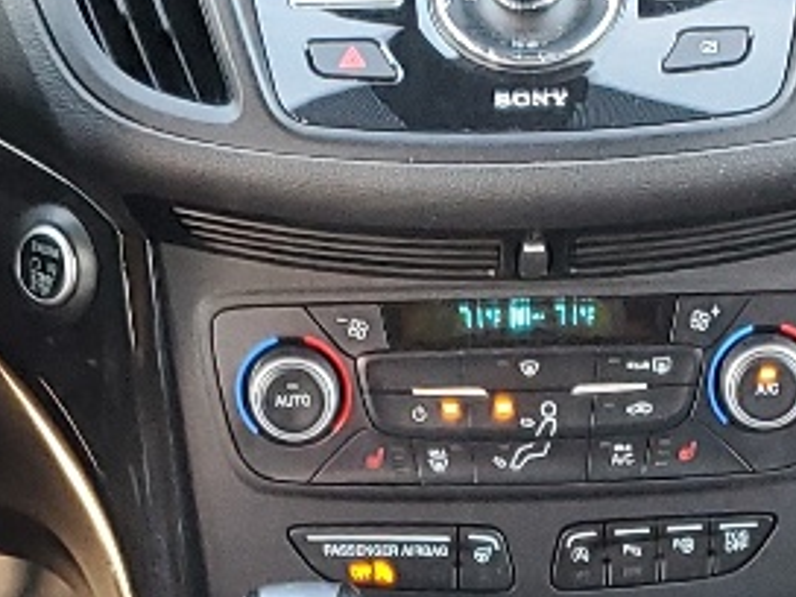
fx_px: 3518
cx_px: 495
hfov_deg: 12.9
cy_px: 1241
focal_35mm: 153
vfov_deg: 9.1
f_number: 1.5
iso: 110
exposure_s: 1/60.2
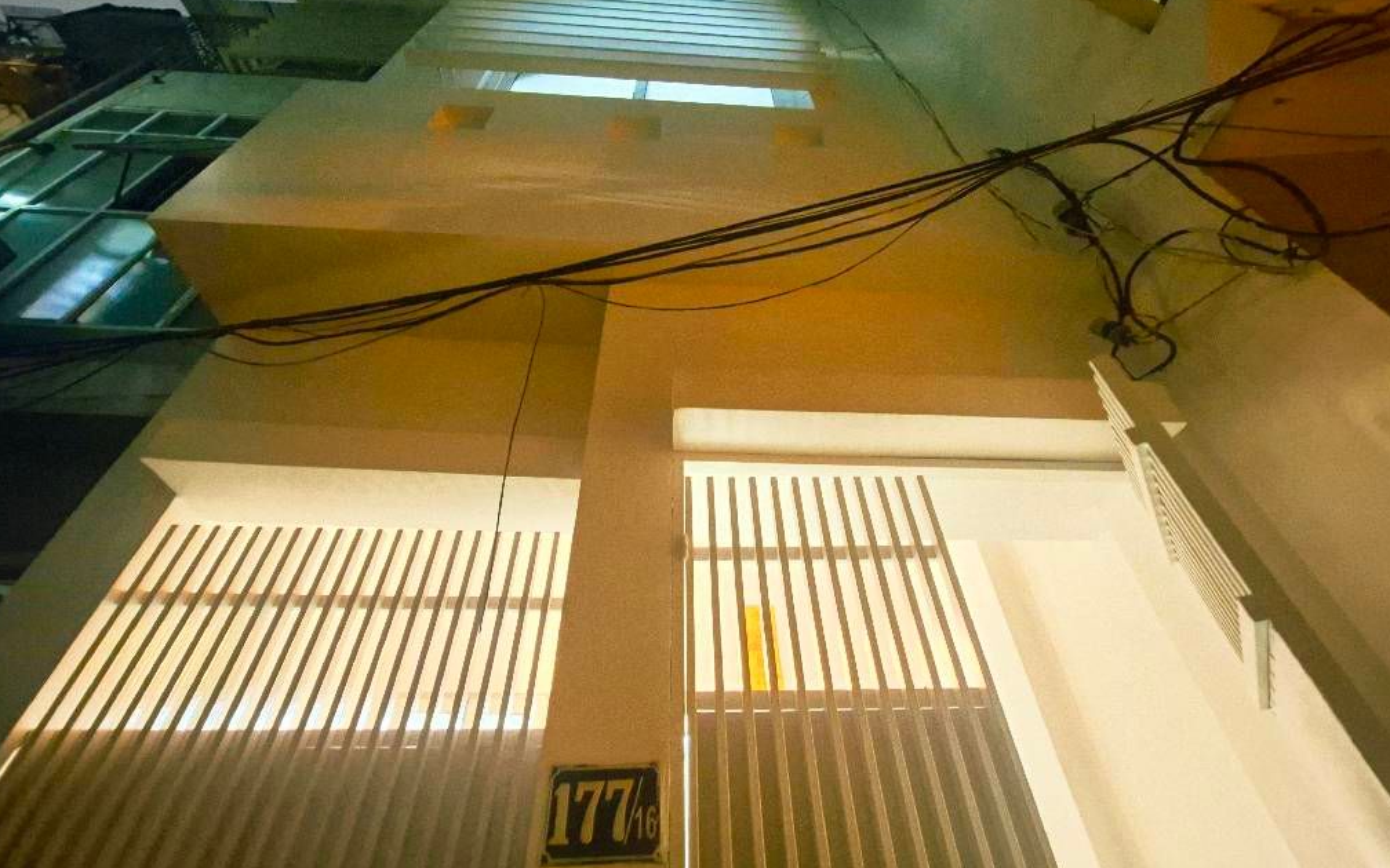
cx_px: 692
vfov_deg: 78.4
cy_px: 387
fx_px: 530
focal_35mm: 14
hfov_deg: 105.3
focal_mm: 2.2
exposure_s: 1/20
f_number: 2.2
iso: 3200
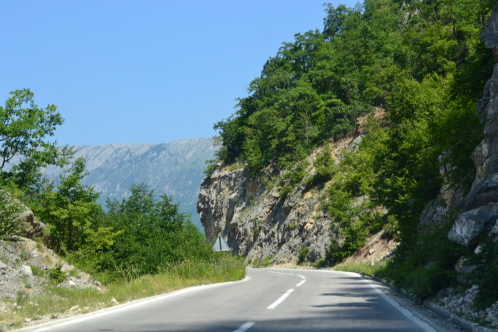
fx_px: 872
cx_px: 249
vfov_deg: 21.6
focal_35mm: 63
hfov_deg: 31.9
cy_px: 166
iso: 400
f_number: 10
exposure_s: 1/250
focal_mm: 42
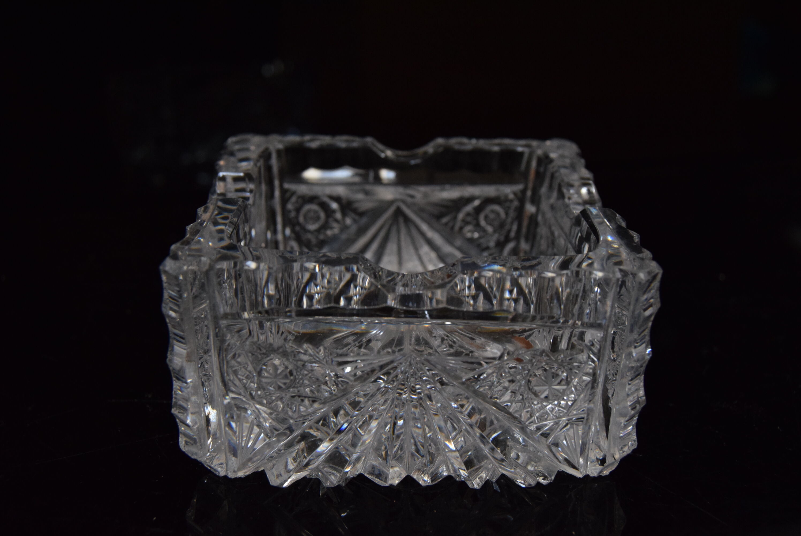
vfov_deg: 29.9
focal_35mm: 45
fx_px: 1002
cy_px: 268
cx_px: 400
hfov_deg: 43.6
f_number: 7.1
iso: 1600
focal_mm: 30
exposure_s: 1/200
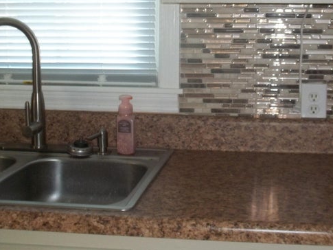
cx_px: 237
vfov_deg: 24.9
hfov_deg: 32.8
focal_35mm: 58
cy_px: 56
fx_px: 558
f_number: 3.3
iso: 160
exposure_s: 1/30
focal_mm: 5.9
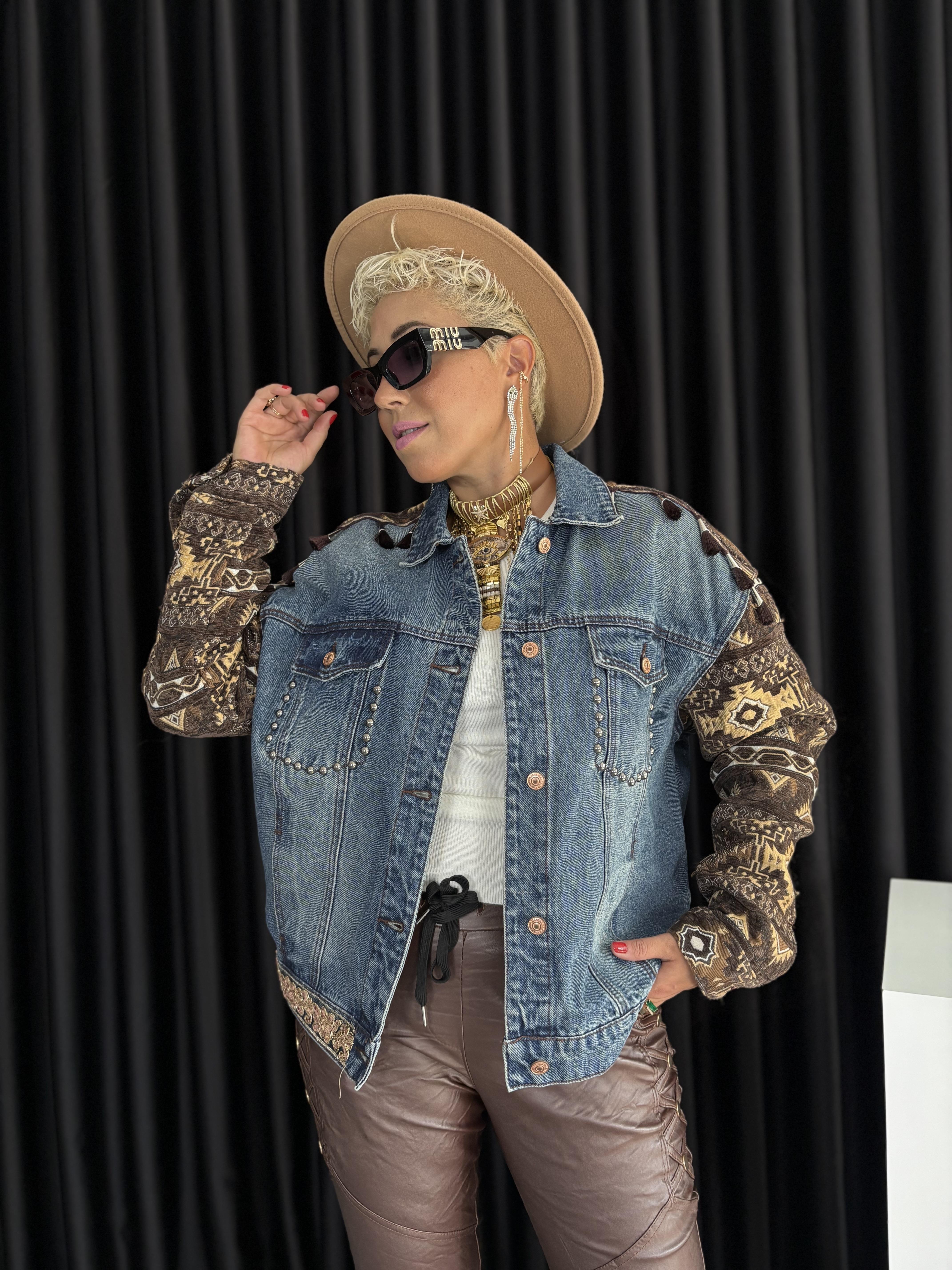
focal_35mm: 26
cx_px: 476
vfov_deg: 67.3
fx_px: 953
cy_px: 635
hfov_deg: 53.1
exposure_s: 1/67
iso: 125
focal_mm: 5.96
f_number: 1.6
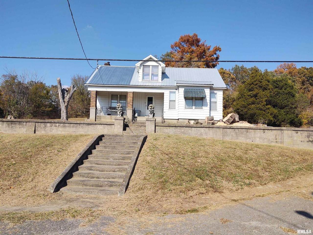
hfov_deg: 65.3
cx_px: 156
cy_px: 118
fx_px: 244
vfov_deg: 51.4
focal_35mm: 27
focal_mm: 4.75
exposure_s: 1/4944
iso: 100
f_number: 1.7
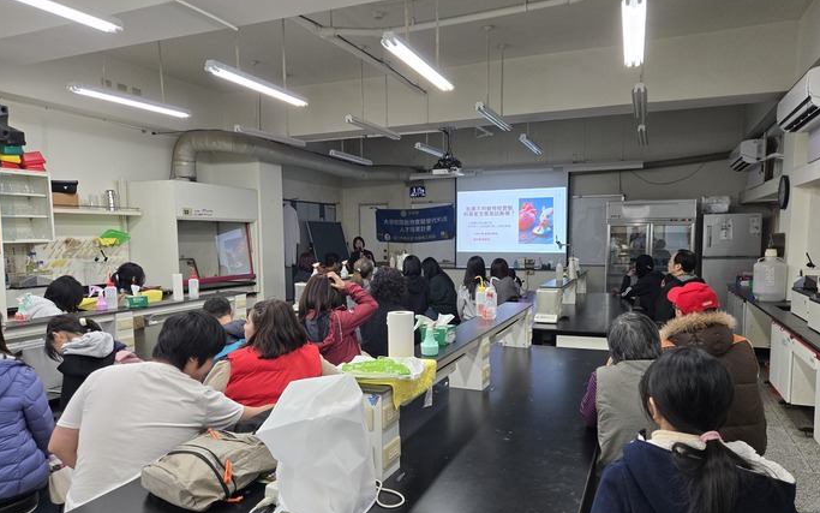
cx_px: 417
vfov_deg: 49.2
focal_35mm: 25
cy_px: 284
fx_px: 559
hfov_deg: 72.5
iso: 125
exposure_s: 1/120
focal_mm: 5.4
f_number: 1.8
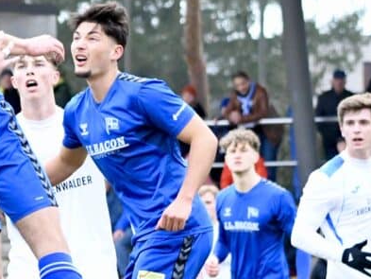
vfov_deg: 2.5
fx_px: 6443
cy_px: 244
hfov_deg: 3.3
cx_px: -110
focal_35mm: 601
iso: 3200
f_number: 5.6
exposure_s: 1/1600
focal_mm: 120
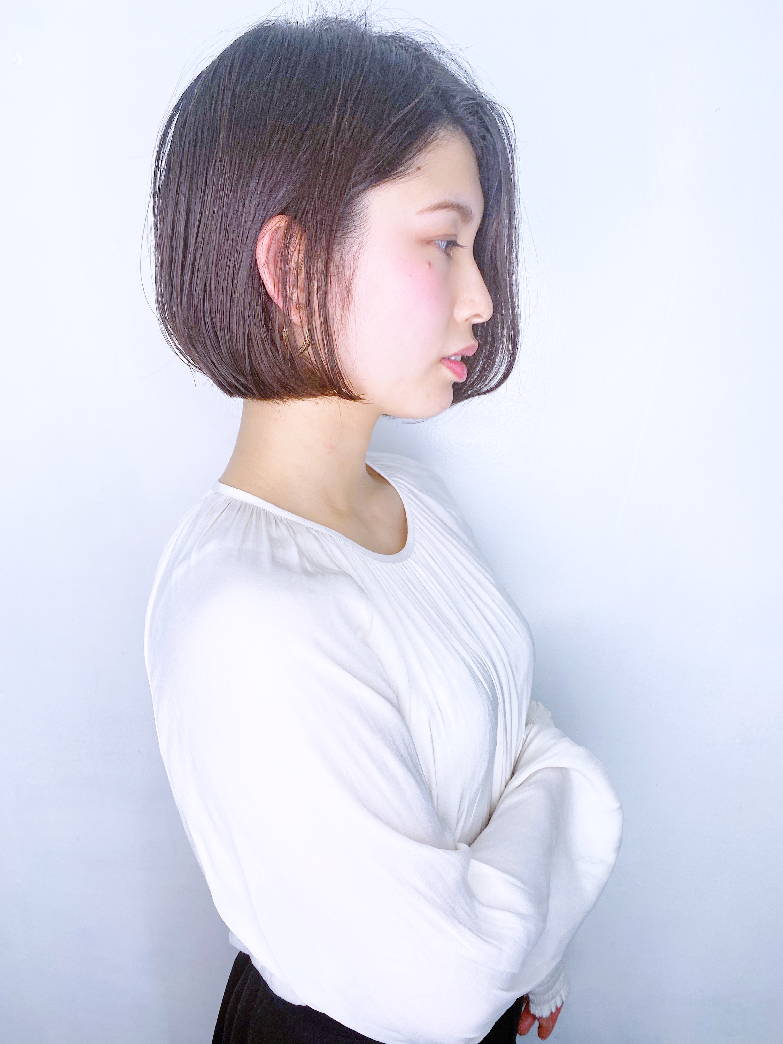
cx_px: 392
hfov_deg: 53.1
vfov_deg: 67.3
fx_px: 784
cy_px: 522
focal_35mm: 26
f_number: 1.8
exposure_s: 1/148
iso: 32
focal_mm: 4.25
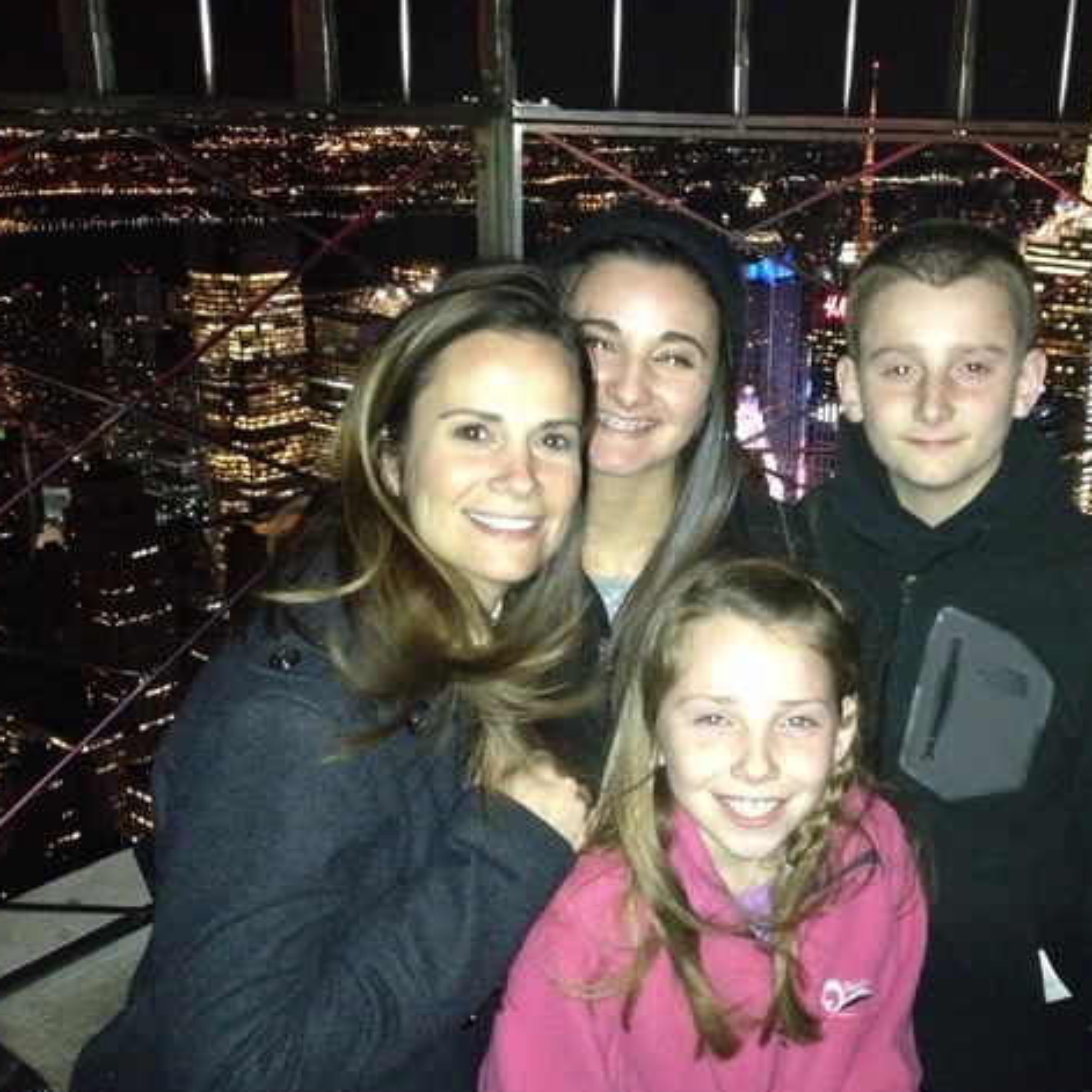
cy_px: 552
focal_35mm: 42
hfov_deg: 39.6
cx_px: 712
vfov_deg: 40.0
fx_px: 1499
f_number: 2.4
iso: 800
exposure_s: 1/16
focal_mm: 4.28
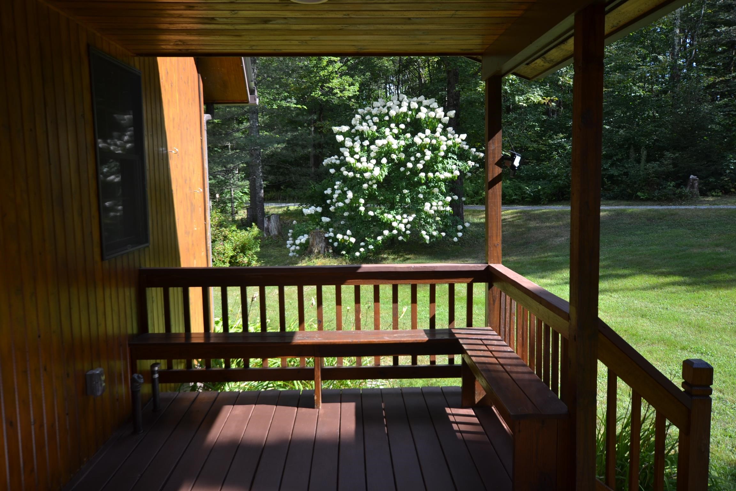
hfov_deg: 61.9
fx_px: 613
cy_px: 246
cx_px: 368
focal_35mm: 30
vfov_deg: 43.6
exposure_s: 1/125
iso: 100
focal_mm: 20
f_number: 5.6
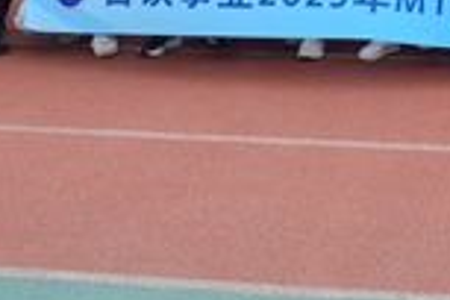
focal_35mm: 98
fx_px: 1225
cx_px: 500
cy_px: -179
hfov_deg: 19.9
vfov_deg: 13.0
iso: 280
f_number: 8
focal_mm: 20
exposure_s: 1/250
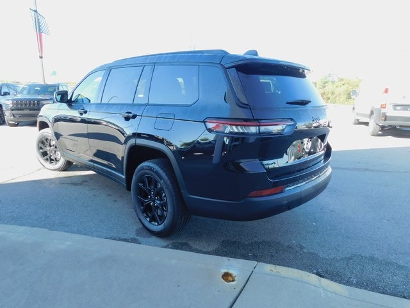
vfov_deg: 56.8
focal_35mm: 24
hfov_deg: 71.6
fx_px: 284
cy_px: 154
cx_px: 205
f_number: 3
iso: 125
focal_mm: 4.1
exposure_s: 1/160
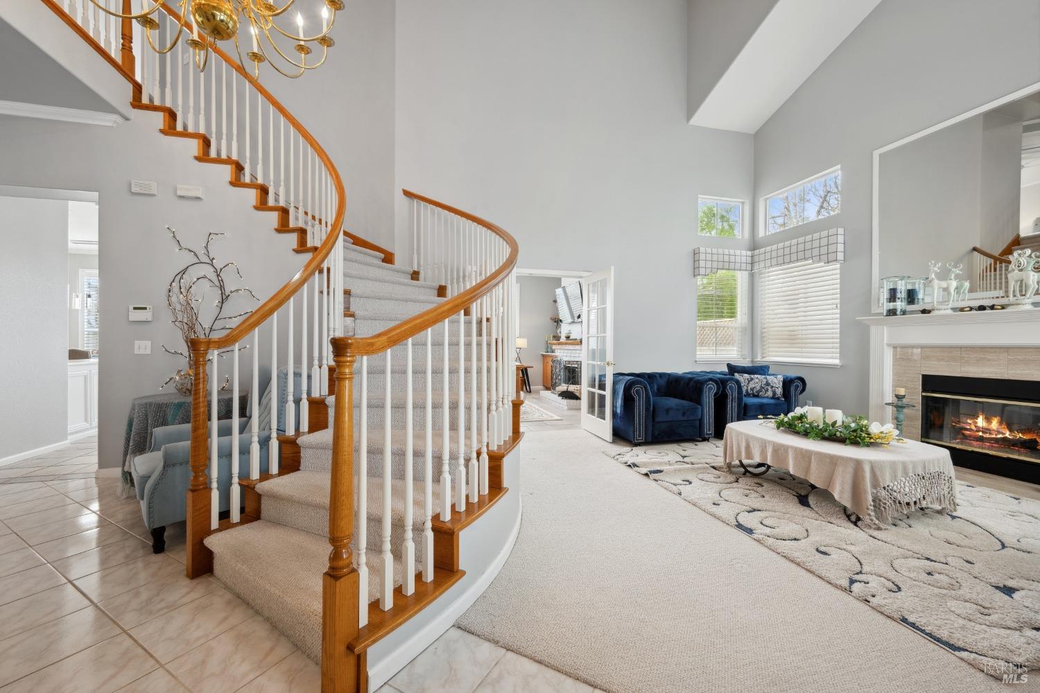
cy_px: 346
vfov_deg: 81.2
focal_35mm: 14
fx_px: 404
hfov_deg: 104.3
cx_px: 520
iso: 250
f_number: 9
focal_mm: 14
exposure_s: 1/6
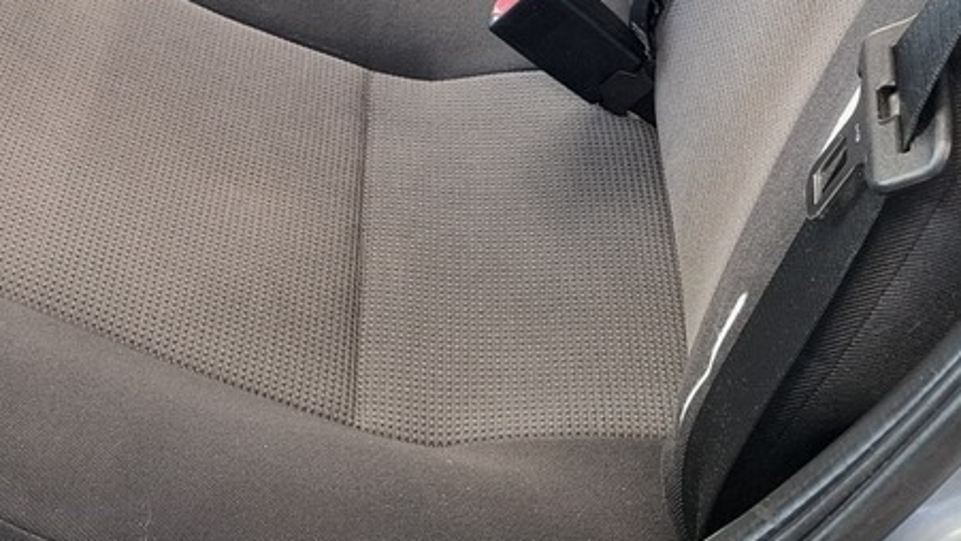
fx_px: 2039
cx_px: 121
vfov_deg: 14.2
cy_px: -264
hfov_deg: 25.8
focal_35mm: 80
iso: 200
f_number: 1.8
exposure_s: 1/50
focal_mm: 5.54
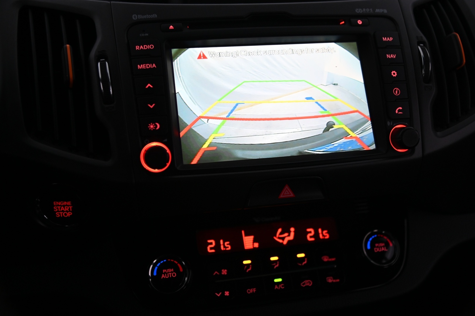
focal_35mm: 44
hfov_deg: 44.5
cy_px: 158
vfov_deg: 30.5
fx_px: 580
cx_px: 238
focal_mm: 44
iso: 2000
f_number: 4
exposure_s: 1/125
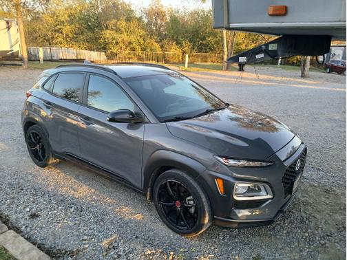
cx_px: 174
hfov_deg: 67.3
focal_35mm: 26
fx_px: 261
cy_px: 130
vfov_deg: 53.1
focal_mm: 3.98
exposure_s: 1/60
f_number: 1.8
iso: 40
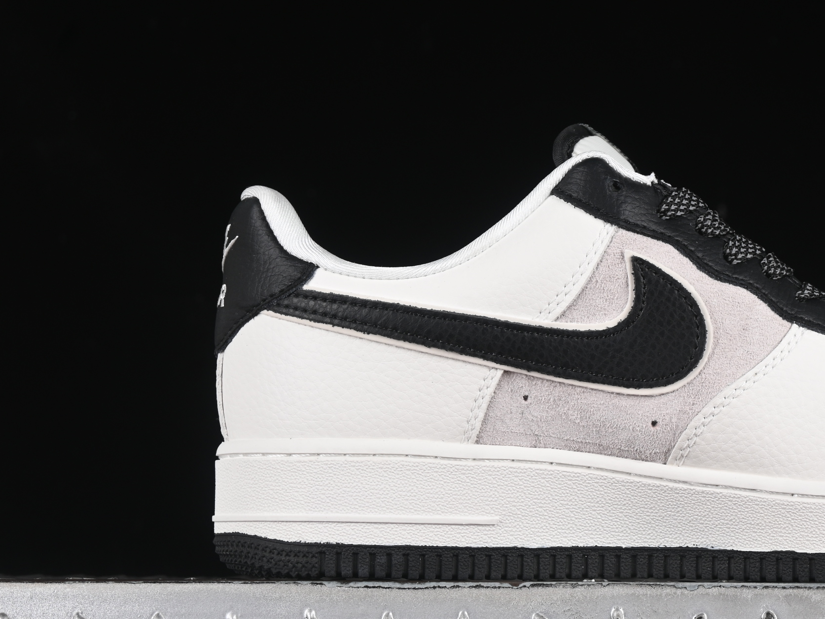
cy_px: 297
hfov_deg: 16.3
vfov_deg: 12.3
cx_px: 675
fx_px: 2860
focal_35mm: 120
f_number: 8
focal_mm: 50
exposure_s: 1/100
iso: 160
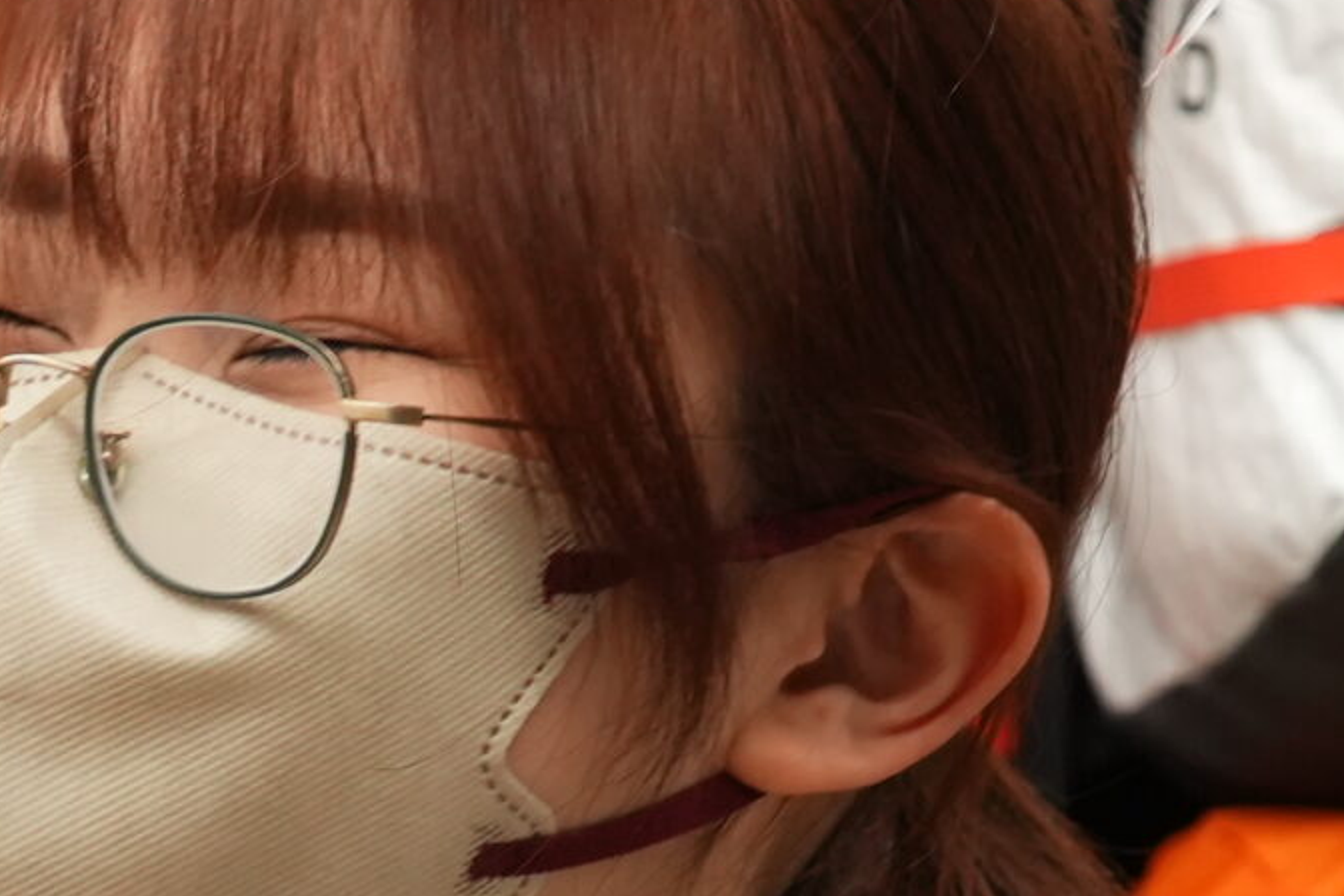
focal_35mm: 221
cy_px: 1149
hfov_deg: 9.2
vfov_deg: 6.2
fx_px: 8250
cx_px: -362
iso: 1250
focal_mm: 39
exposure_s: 1/100
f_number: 4.5
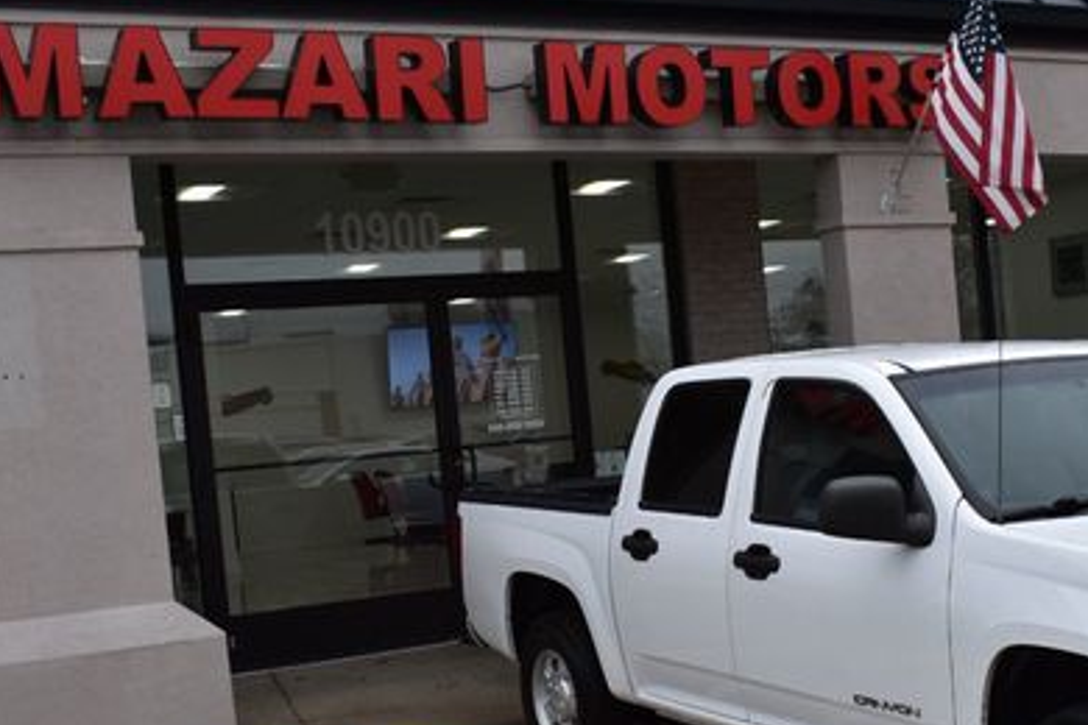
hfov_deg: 33.7
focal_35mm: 59
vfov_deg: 22.9
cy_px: 505
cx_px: 700
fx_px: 1783
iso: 400
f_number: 10
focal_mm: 24
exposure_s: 1/200
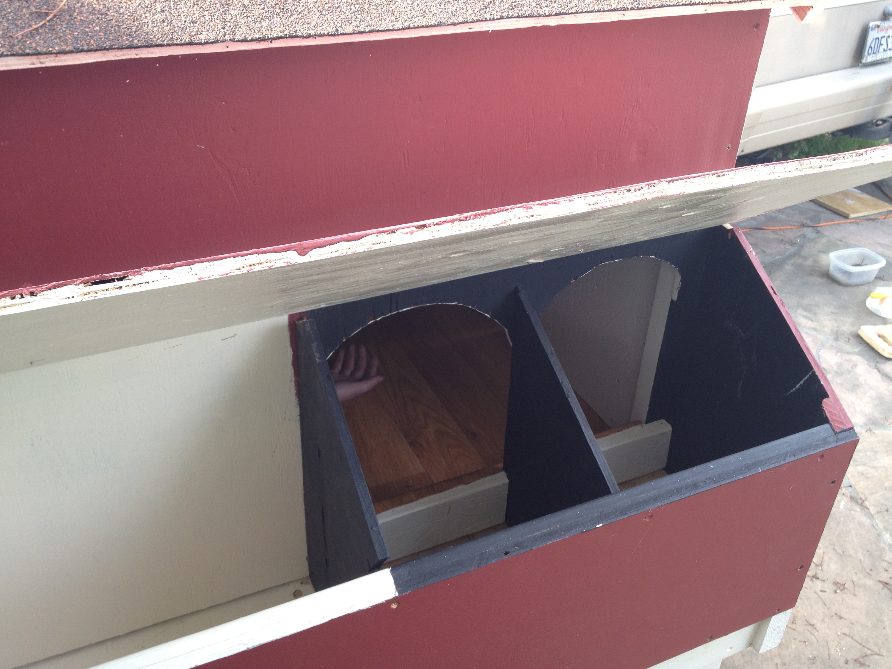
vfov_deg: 40.7
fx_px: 902
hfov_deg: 52.6
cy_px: 334
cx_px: 446
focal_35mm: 35
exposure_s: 1/129
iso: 80
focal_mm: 4.28
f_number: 2.4
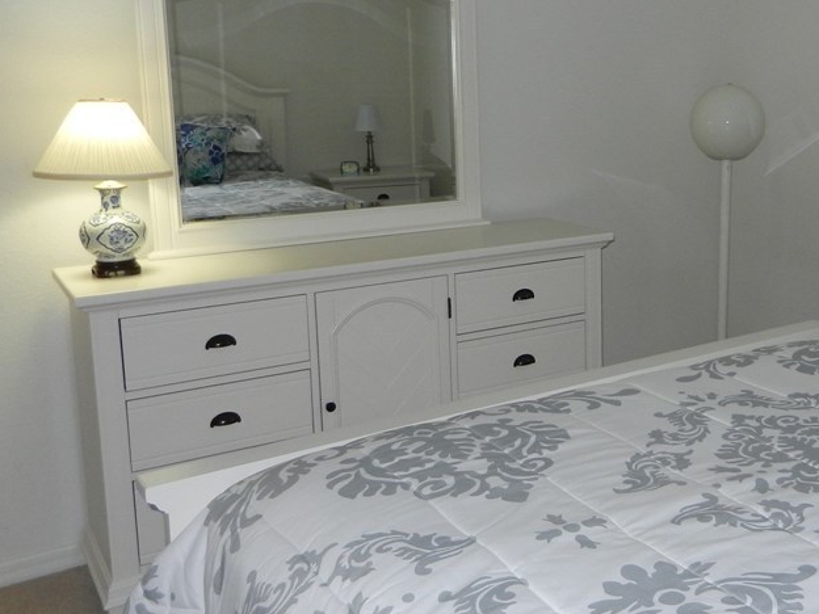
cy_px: 228
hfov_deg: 44.3
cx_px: 613
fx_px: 970
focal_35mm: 41
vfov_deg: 34.9
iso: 200
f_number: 3.5
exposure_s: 1/30
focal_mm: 4.5
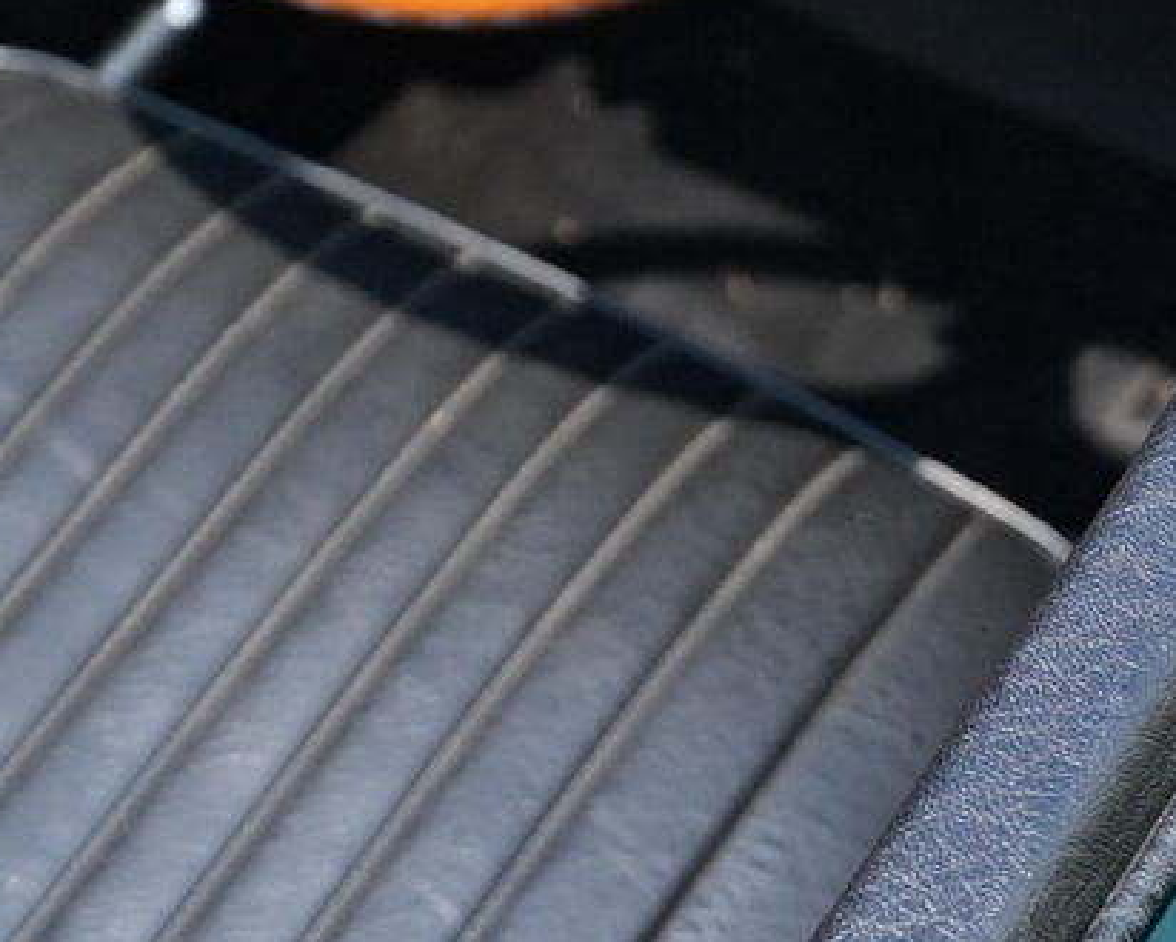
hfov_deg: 13.1
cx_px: -548
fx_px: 4875
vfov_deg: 10.6
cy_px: -468
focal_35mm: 140
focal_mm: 24
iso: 800
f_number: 2.8
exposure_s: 1/200
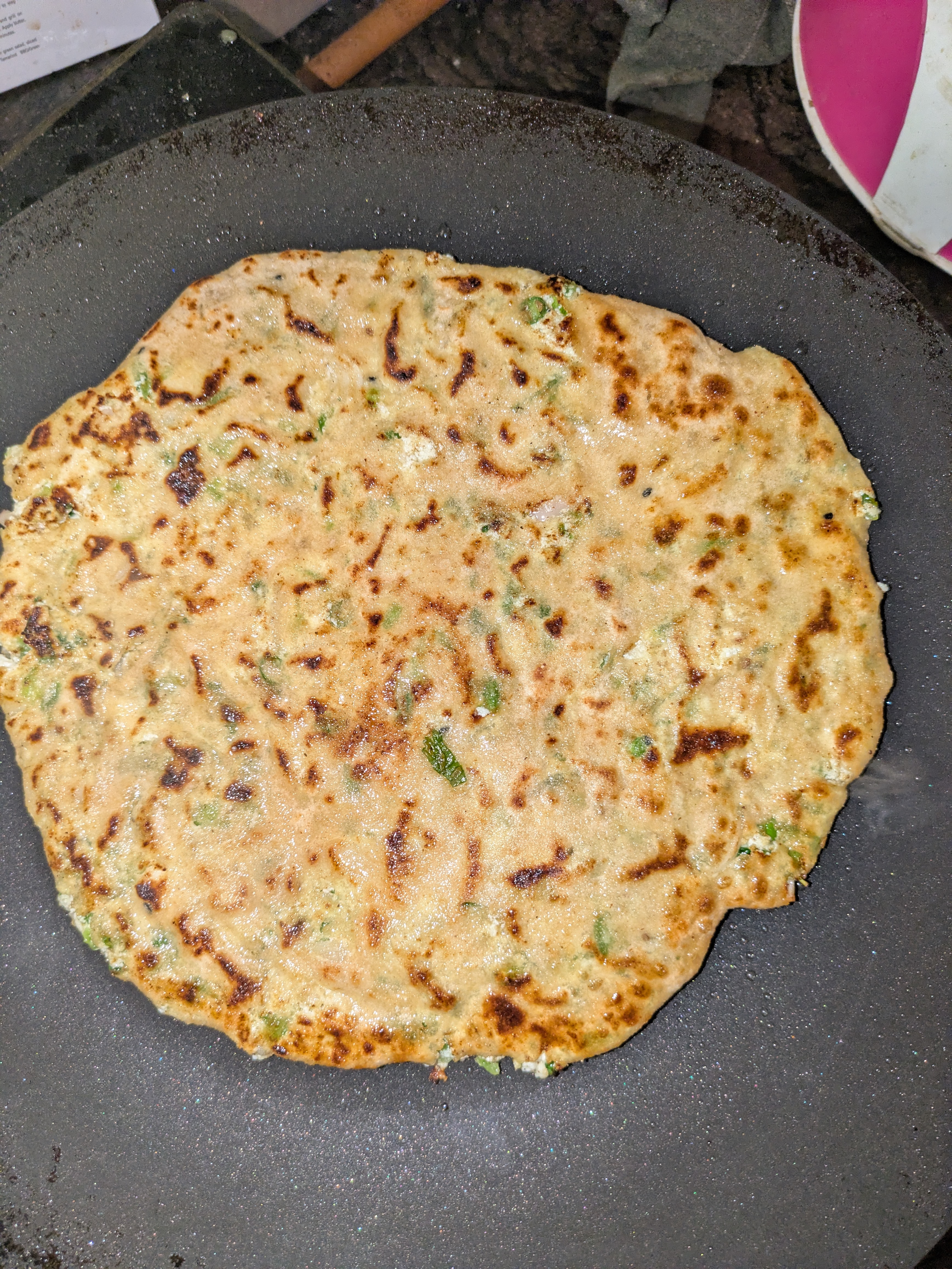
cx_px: 476
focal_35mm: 25
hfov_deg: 54.9
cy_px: 634
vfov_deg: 69.4
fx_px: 916
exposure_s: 1/50
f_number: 1.89
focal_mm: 5.43
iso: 152
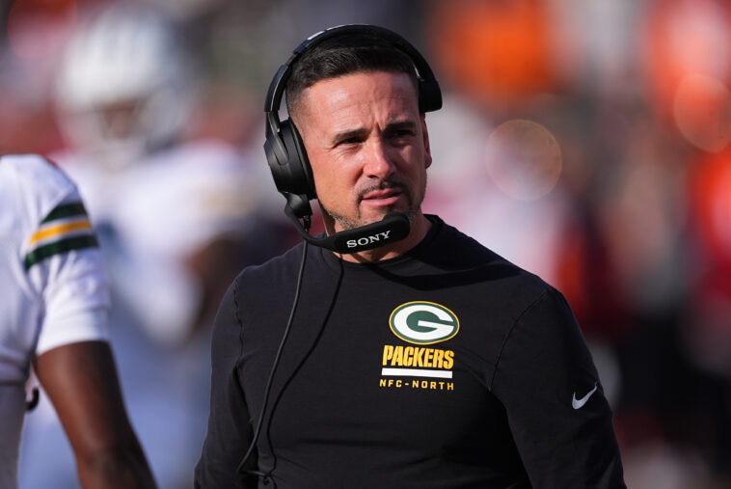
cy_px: 244
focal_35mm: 900
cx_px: 366
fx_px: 18292
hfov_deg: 2.3
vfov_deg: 1.5
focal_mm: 600
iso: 400
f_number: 4
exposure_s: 1/2500
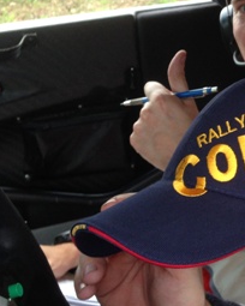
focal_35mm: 81
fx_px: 734
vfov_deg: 23.4
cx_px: 341
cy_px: 97
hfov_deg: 17.5
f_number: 2.4
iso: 80
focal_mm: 4.12
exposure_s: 1/120
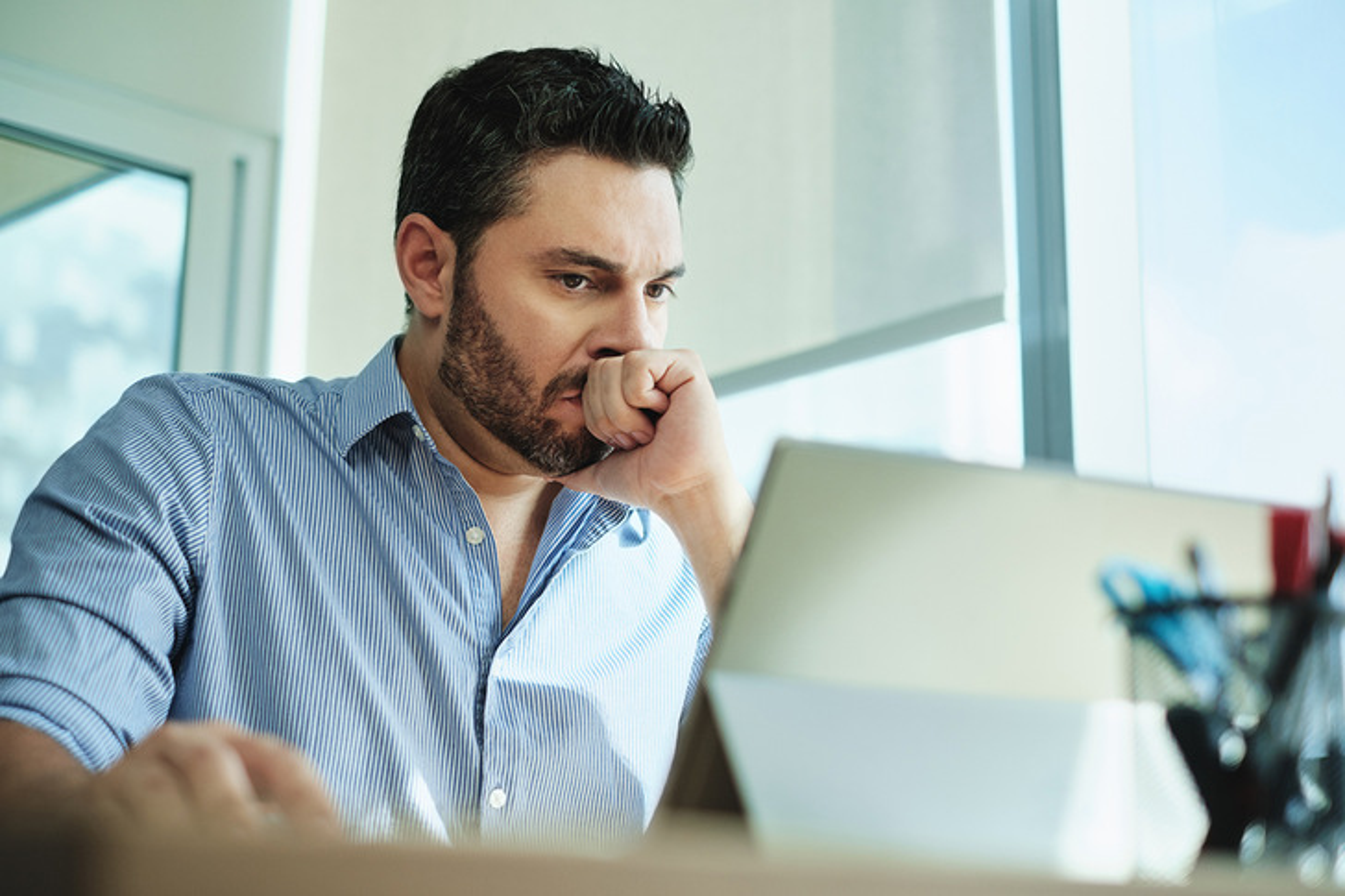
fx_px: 1980
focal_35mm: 53
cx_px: 672
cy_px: 448
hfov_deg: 37.5
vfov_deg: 25.5
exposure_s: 1/500
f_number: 1.8
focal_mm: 35
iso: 400
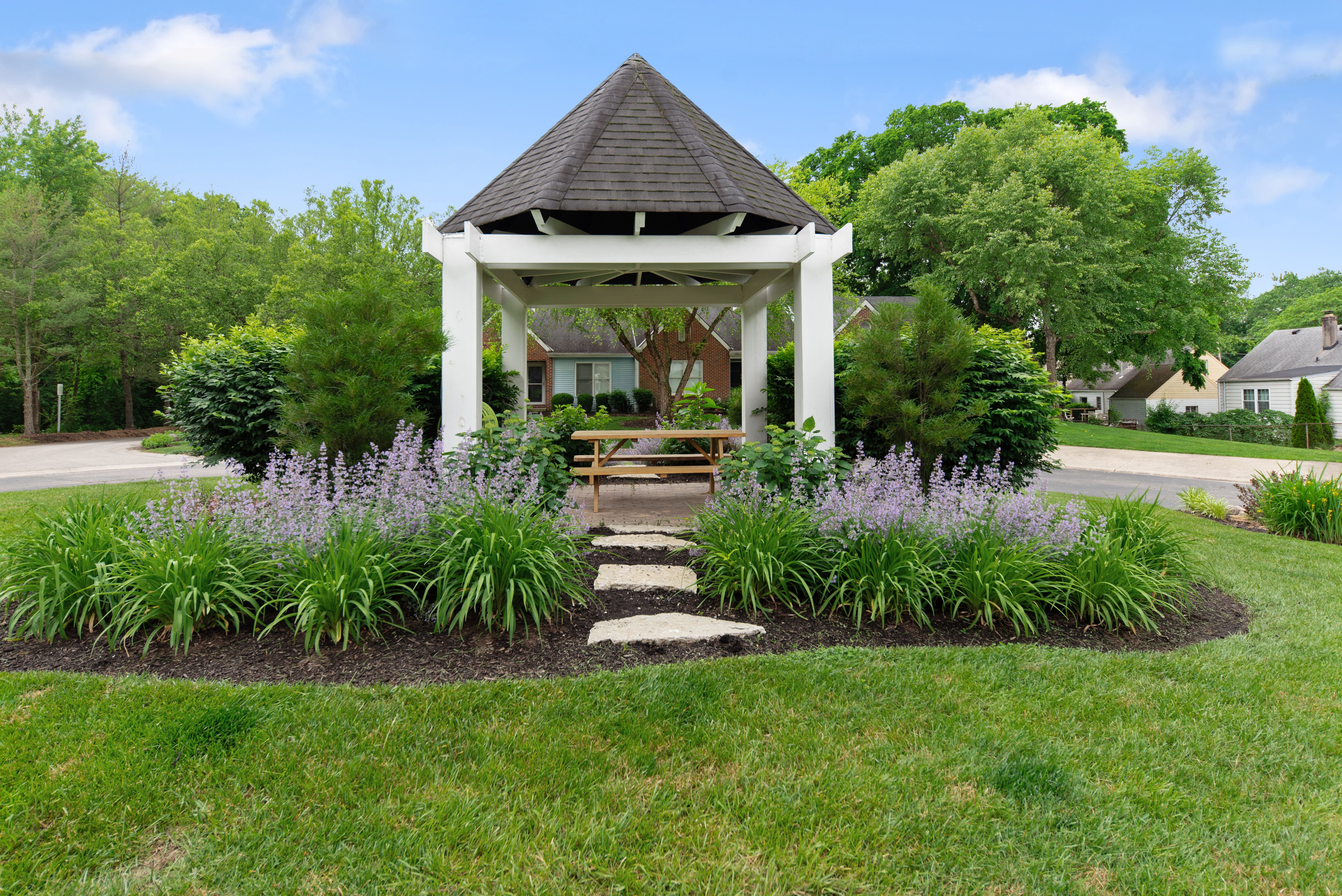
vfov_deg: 64.6
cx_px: 671
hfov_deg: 86.9
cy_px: 448
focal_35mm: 19
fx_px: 709
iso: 125
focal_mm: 19
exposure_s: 1/160
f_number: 5
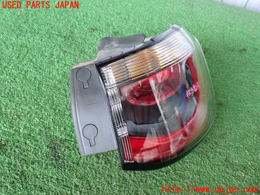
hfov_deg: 51.4
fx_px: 270
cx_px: 130
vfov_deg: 39.7
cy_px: 98
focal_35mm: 36
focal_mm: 6.37
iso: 200
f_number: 2.5
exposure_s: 1/60
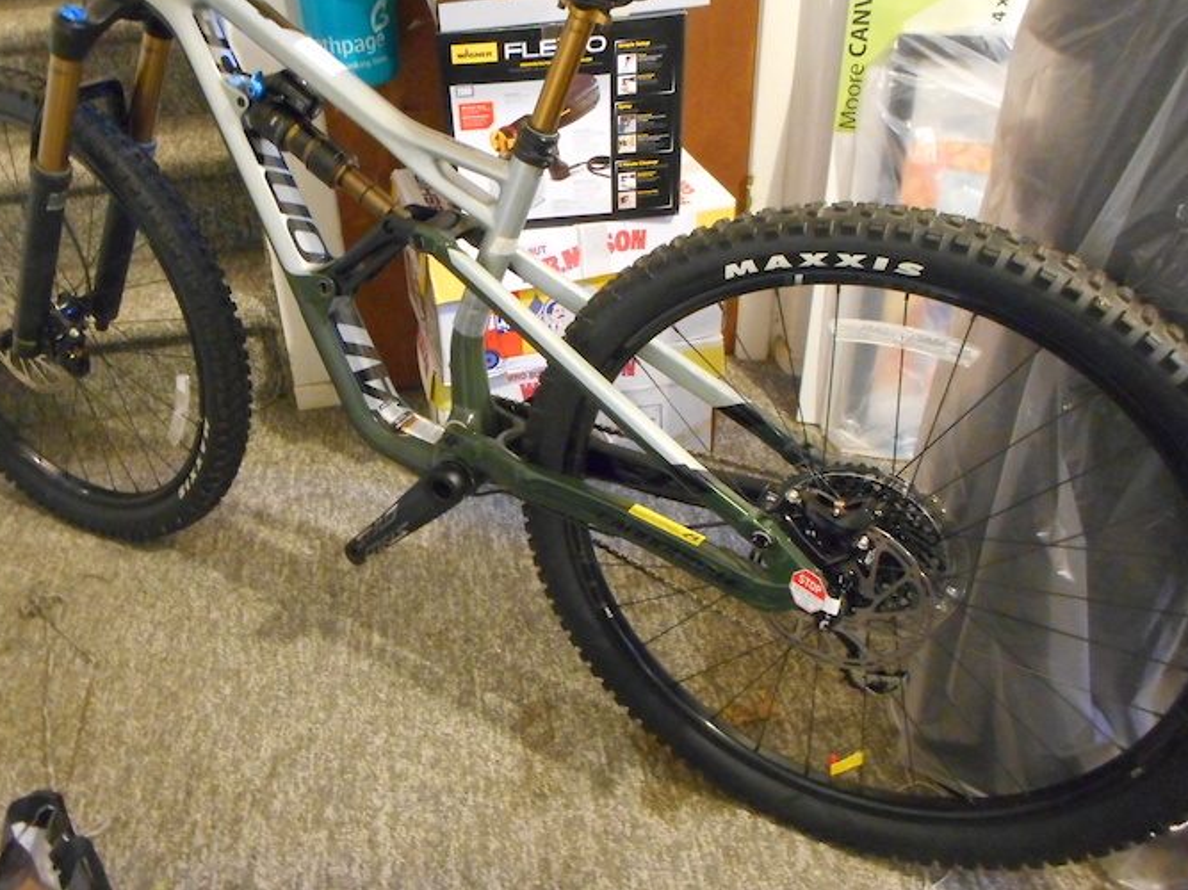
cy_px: 358
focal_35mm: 30
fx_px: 1029
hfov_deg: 59.7
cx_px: 504
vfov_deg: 46.5
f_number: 3.7
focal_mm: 4.5
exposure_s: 1/4
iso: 800
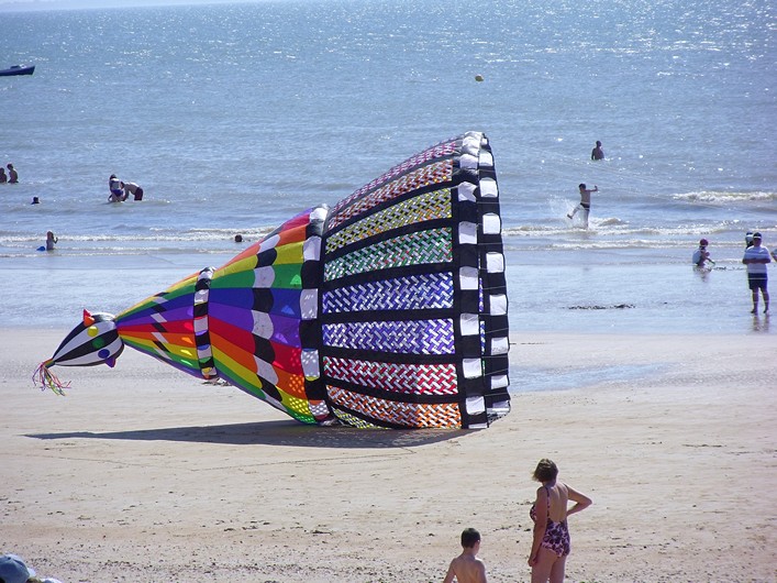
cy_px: 292
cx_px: 388
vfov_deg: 6.8
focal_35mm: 217
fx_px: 4870
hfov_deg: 9.1
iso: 80
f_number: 5.5
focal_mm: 39.2
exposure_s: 1/490
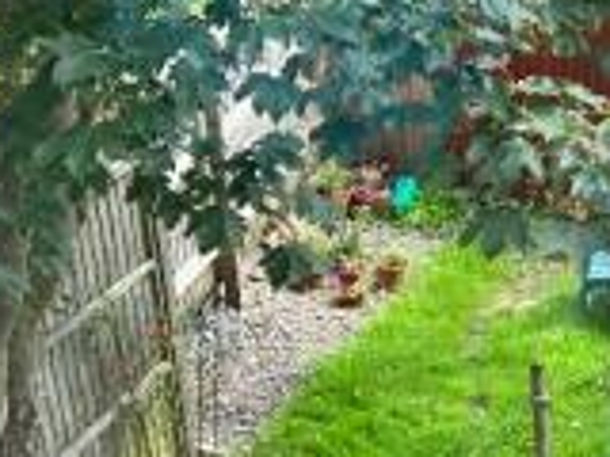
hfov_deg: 19.3
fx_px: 1674
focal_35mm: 95
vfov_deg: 15.6
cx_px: 757
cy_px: 253
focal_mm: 5.7
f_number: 1.5
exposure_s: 1/509
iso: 50
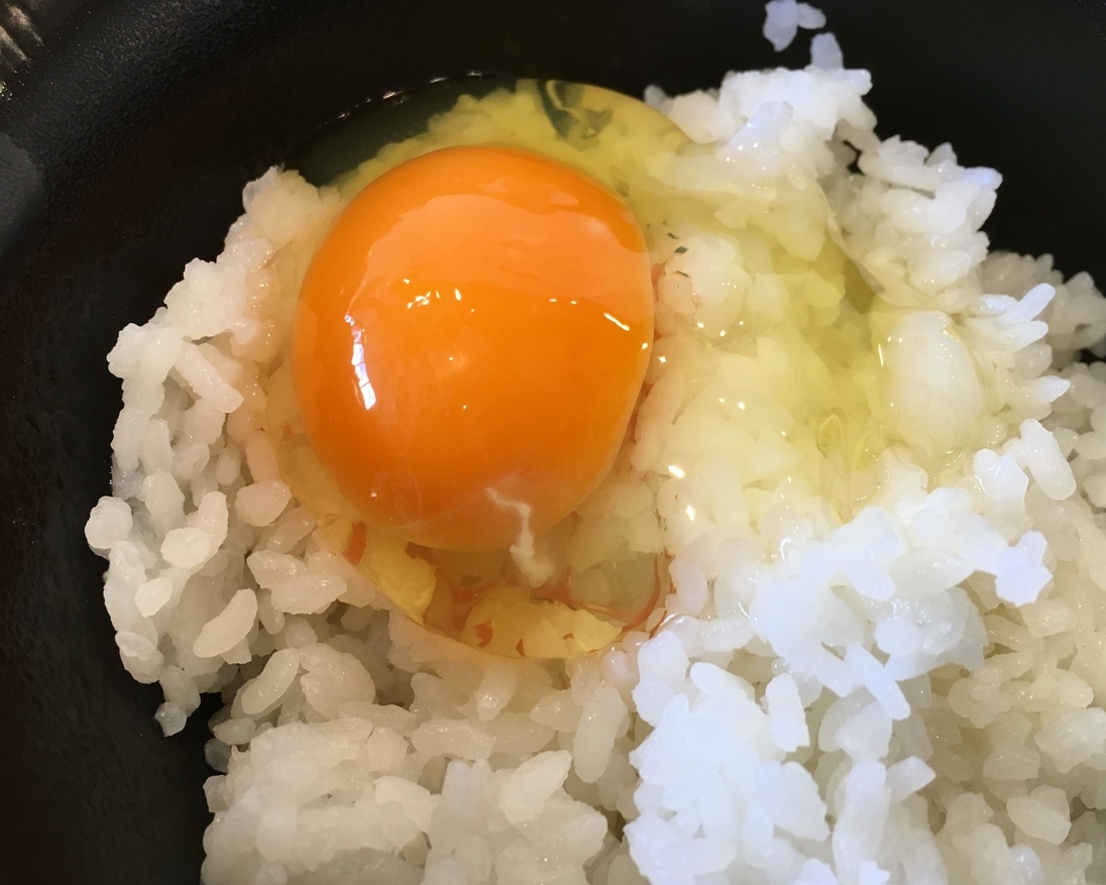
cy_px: 440
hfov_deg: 57.2
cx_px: 577
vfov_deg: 47.1
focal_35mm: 31
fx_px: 1015
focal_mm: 4.15
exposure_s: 1/30
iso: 40
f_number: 2.2
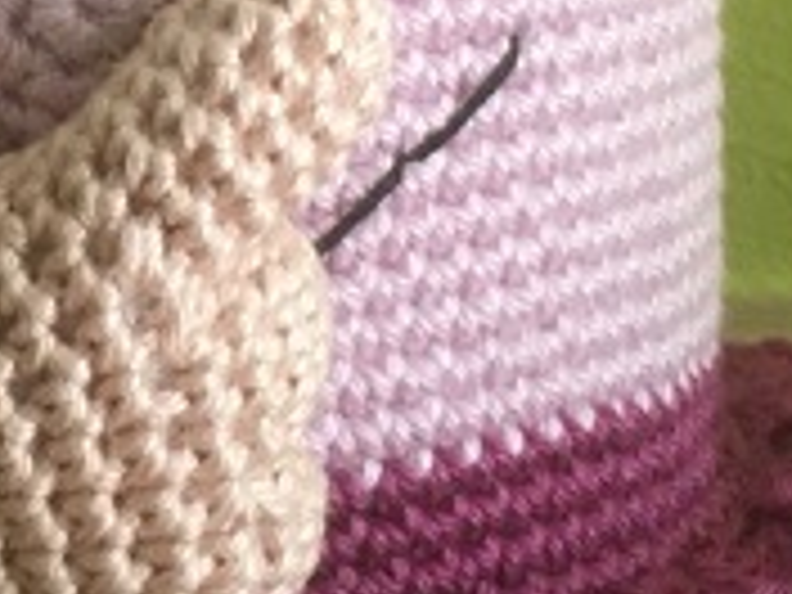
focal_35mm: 176
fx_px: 4027
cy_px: -338
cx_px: -124
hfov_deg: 11.1
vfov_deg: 8.2
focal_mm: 4.15
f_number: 2.2
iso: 125
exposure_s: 1/33
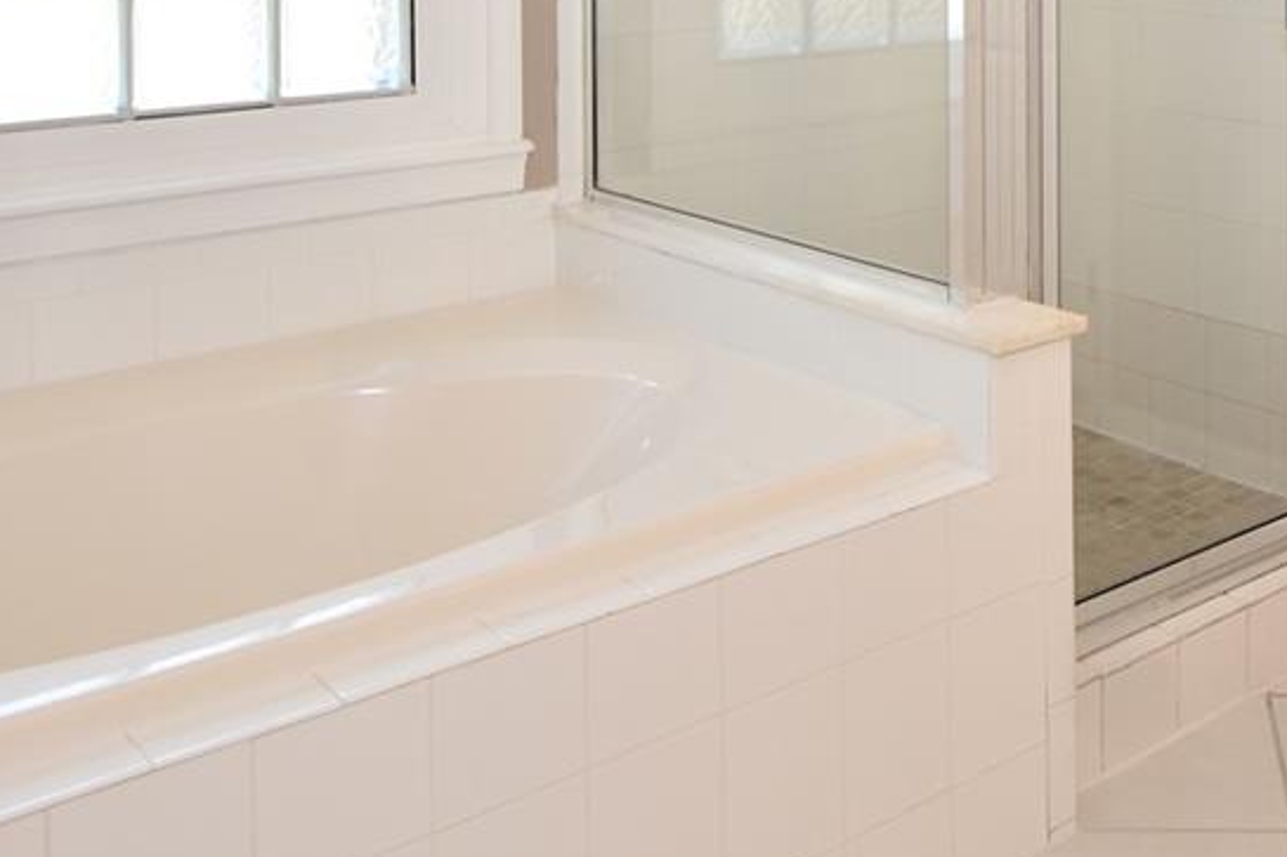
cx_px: 1072
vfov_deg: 28.2
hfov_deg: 42.1
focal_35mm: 44
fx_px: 1572
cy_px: -42
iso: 200
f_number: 4.5
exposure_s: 1/80
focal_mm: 10
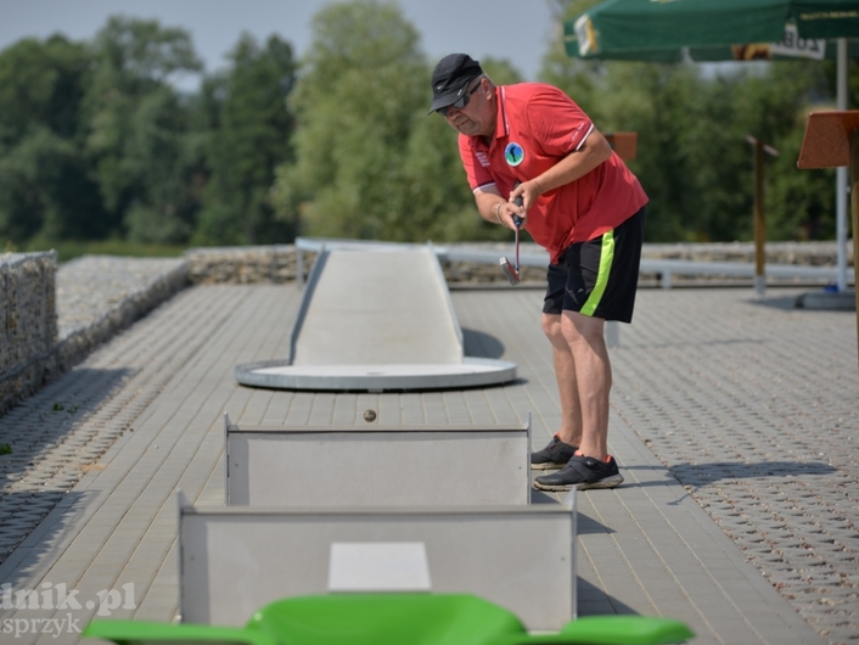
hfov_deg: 16.1
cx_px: 376
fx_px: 3028
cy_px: 322
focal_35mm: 122
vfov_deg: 12.2
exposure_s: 1/4000
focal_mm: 112
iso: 100
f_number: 3.2
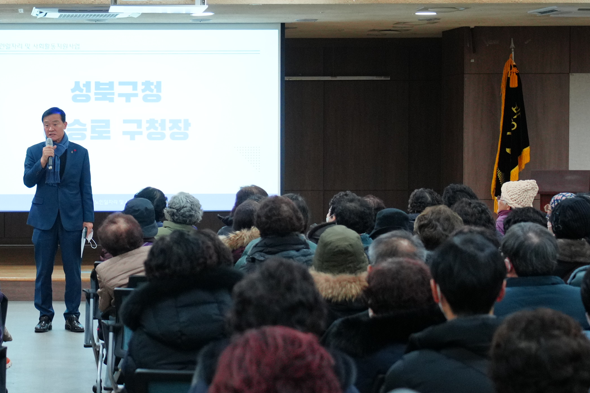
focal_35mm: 103
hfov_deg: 19.5
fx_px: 1688
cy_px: 192
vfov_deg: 13.3
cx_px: 57
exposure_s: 1/160
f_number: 4
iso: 2000
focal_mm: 50
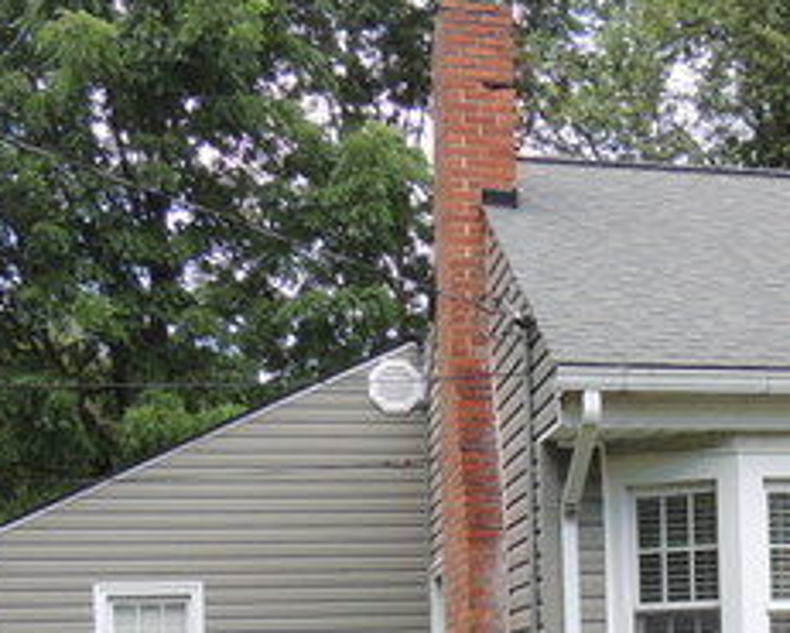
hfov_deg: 23.0
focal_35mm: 80
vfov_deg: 18.5
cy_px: 693
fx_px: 1871
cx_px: 758
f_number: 3.1
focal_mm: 5.3
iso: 100
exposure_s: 1/100
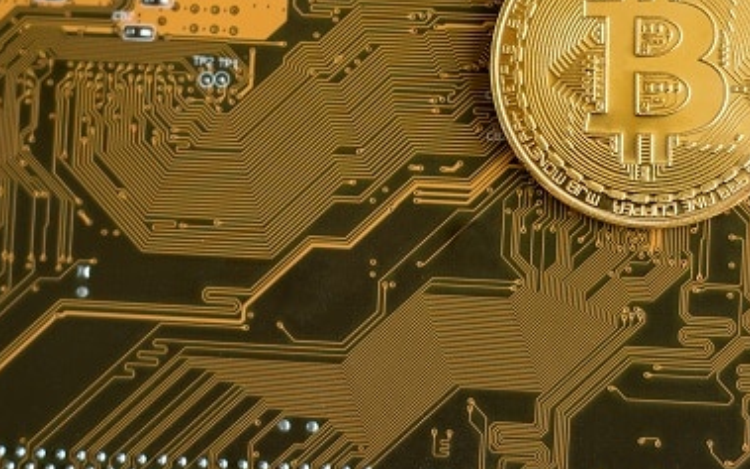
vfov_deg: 9.5
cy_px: 89
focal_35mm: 137
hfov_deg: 15.3
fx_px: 2801
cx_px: 354
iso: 320
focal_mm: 85
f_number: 3.5
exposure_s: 1/640
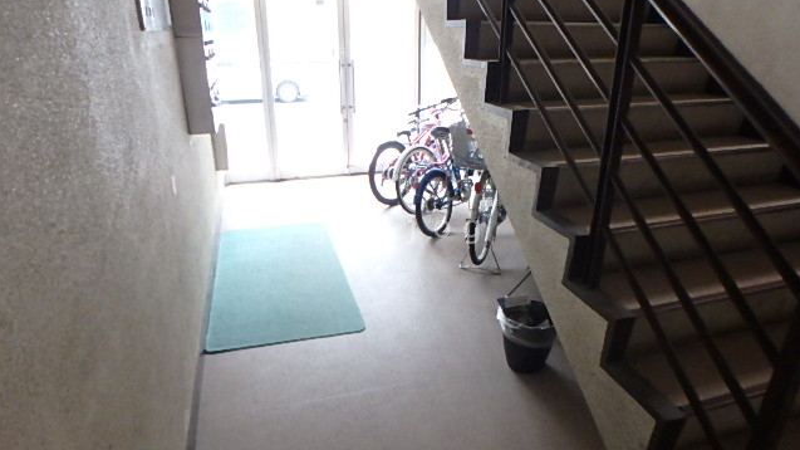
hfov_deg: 78.7
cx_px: 401
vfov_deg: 49.5
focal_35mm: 23
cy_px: 229
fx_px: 488
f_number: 3.5
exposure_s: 1/25
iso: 800
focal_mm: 3.7
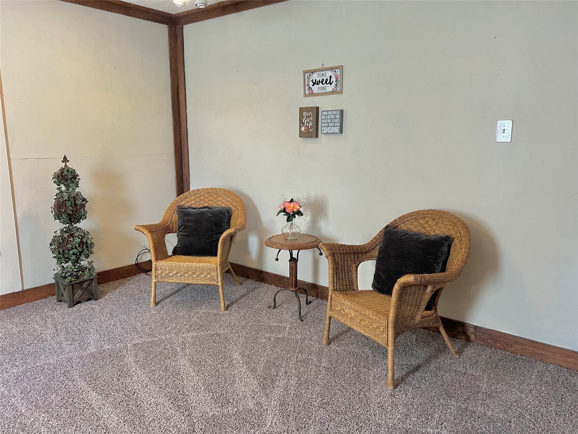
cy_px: 217
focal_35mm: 26
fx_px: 434
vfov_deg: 53.1
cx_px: 289
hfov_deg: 67.3
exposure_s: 1/60
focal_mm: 5.7
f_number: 1.5
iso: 160
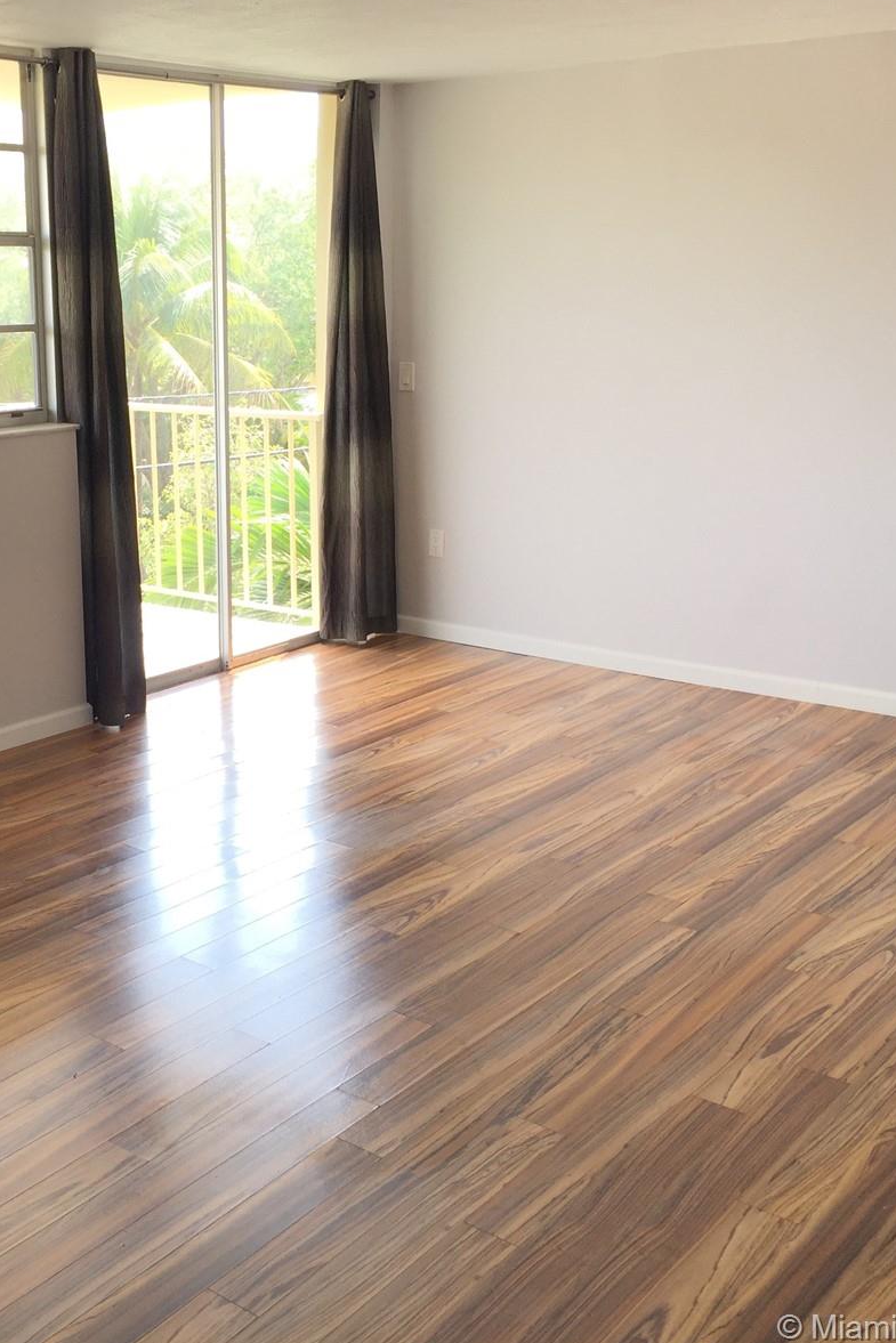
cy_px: 666
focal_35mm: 41
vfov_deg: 47.4
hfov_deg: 32.1
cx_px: 235
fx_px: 1530
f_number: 2.2
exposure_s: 1/146
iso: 32
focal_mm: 4.15
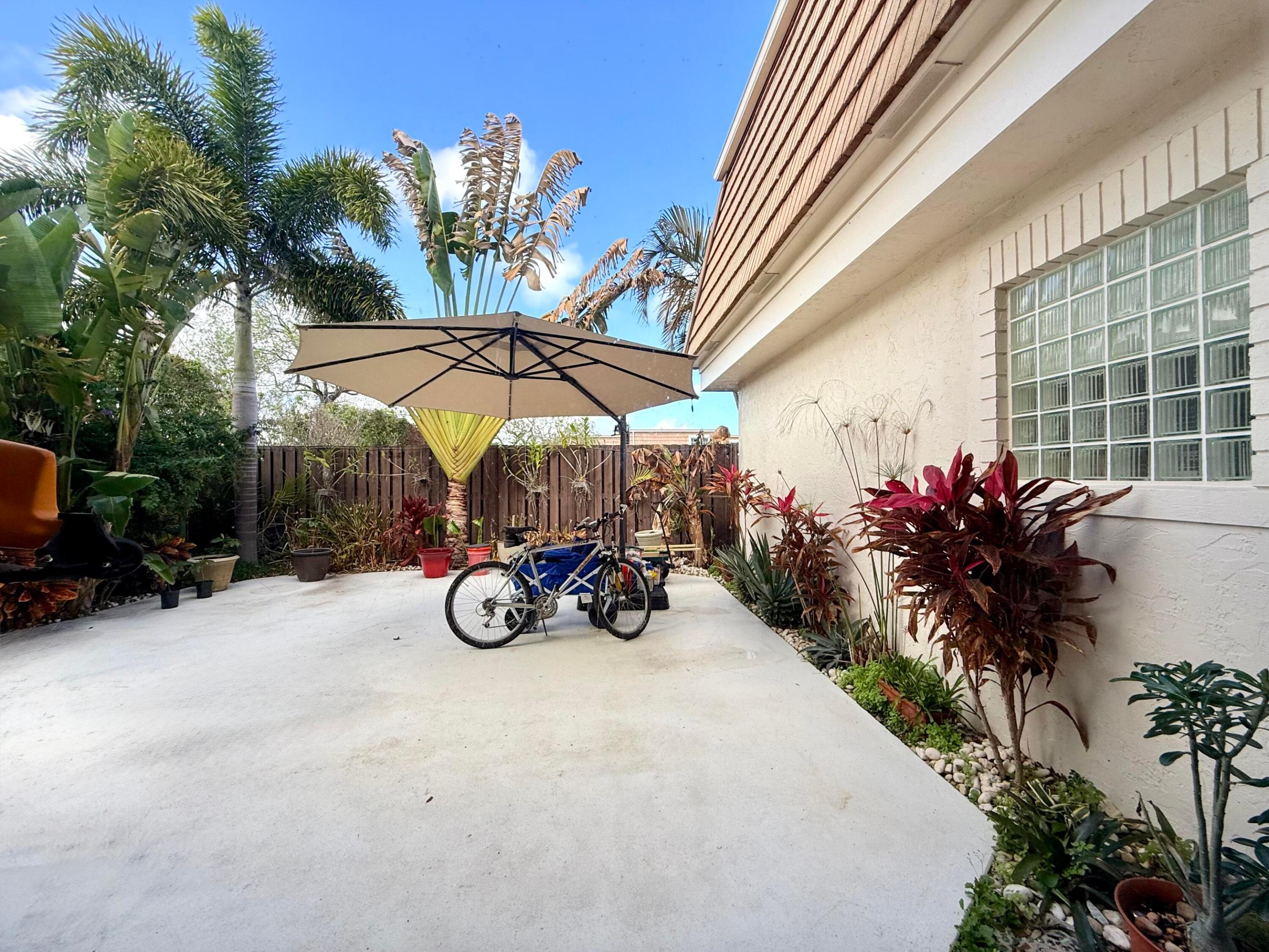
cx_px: 634
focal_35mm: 14
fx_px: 513
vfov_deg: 85.7
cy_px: 476
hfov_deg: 102.1
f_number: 2.2
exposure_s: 1/301
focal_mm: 2.22
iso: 64
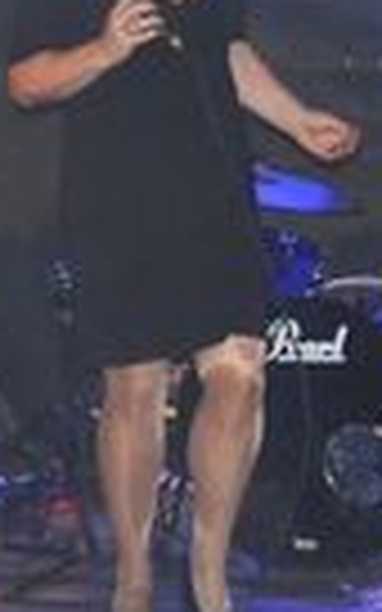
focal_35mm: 225
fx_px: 3748
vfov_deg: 9.2
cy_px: -164
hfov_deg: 5.8
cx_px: 512
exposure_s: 1/60
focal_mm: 25
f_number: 3.8
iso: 800
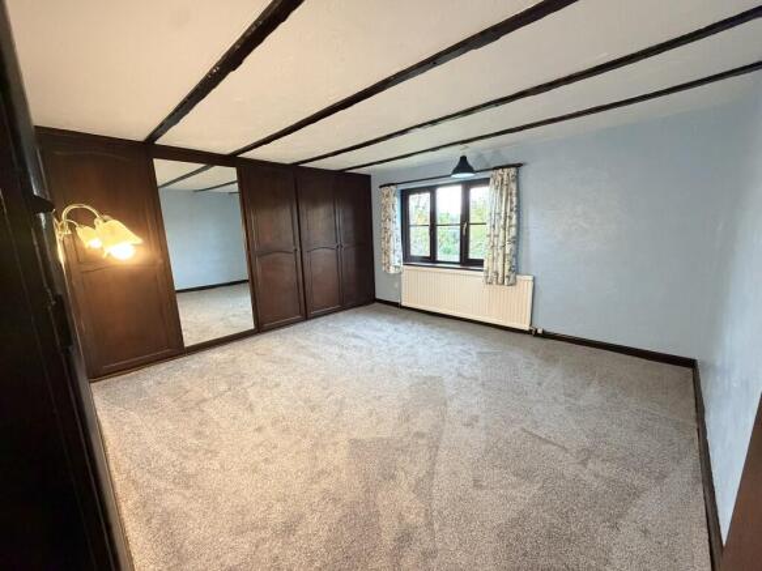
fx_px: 308
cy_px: 286
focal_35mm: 14
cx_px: 381
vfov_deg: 85.7
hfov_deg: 102.1
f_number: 2.2
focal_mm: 2.22
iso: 500
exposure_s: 1/50
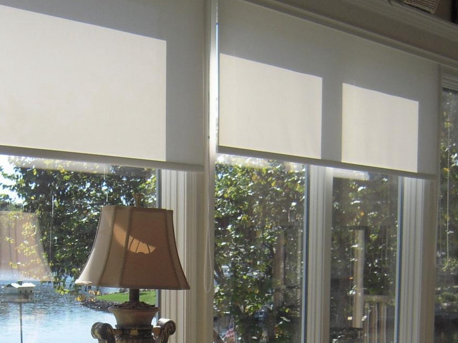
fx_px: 886
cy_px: 365
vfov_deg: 21.0
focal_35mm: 67
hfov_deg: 28.7
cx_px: 134
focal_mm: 5
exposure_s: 1/400
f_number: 2.7
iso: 100
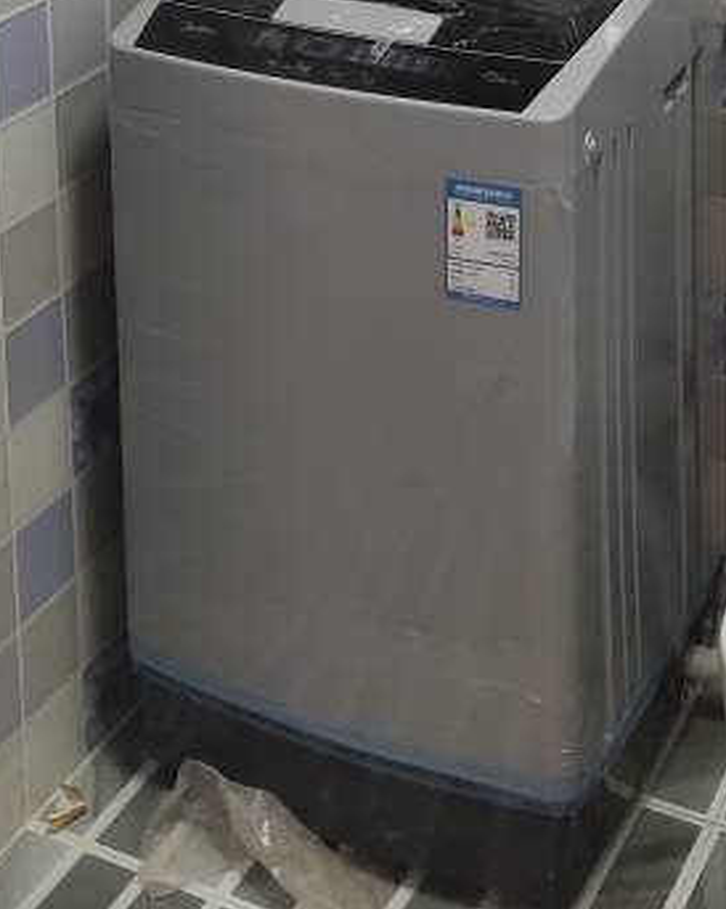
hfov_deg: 20.1
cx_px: 223
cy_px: -219
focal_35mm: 76
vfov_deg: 22.8
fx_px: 2043
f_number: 1.8
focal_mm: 4.71
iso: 208
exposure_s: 1/100
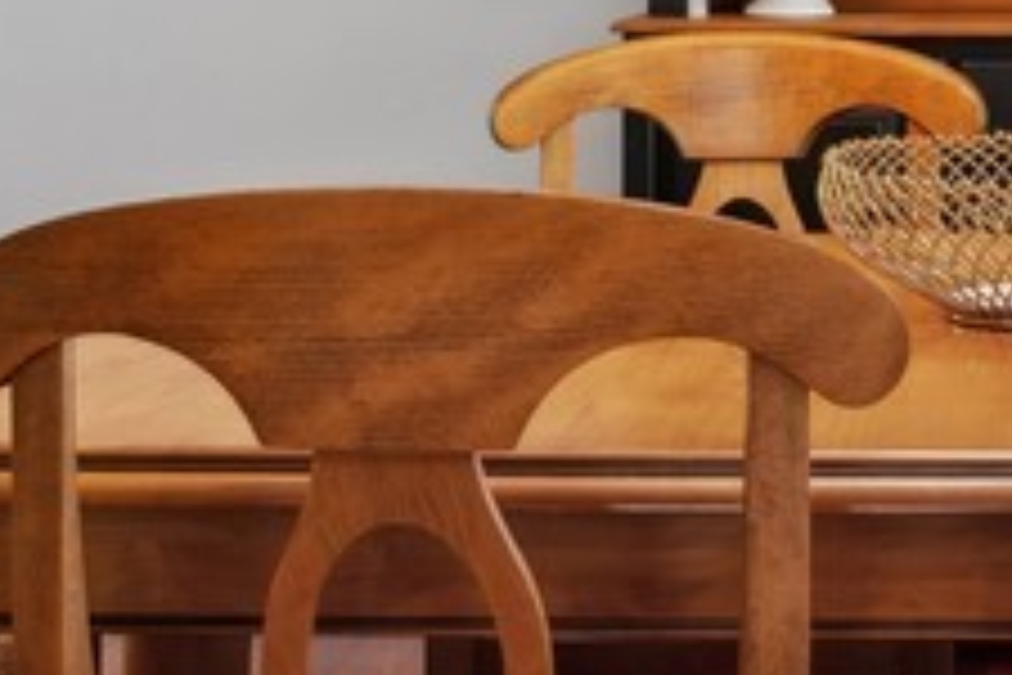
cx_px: 1034
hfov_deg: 22.6
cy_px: -148
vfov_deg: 15.3
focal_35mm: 86
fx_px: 2417
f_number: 9.5
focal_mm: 21.5
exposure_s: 1/2
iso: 200
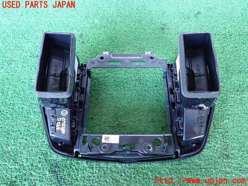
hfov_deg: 60.0
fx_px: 215
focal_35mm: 30
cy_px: 93
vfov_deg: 46.8
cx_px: 124
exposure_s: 1/30
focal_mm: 5.4
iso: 800
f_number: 2.3
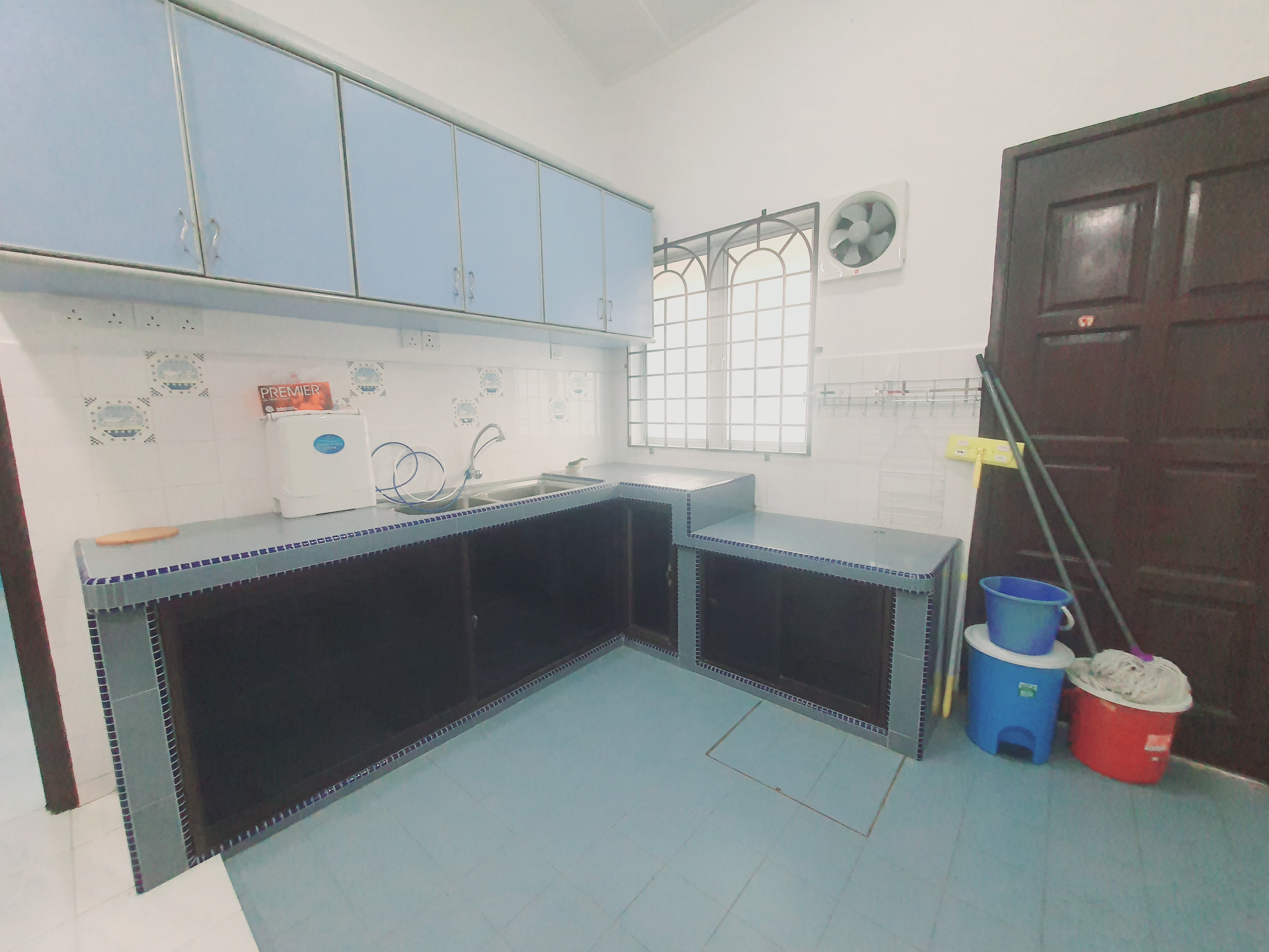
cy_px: 476
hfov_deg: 106.2
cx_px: 634
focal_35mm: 13
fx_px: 477
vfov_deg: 89.9
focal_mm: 1.8
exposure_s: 1/50
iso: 250
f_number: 2.2
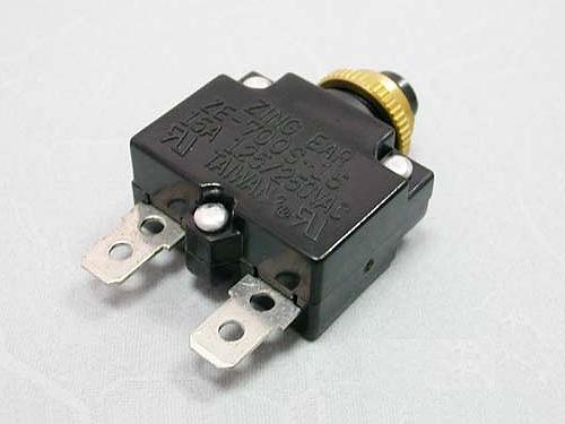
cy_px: 212
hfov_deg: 30.3
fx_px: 1045
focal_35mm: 64
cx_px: 282
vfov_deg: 22.9
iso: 100
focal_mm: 9.7
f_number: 3.5
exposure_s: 1/12
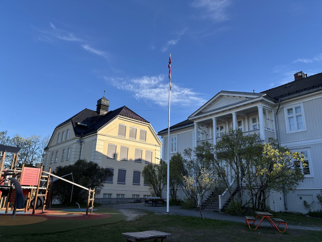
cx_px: 161
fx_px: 242
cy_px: 121
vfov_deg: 53.1
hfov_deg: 67.3
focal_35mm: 26
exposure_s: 1/1590
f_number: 1.6
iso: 50
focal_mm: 5.96
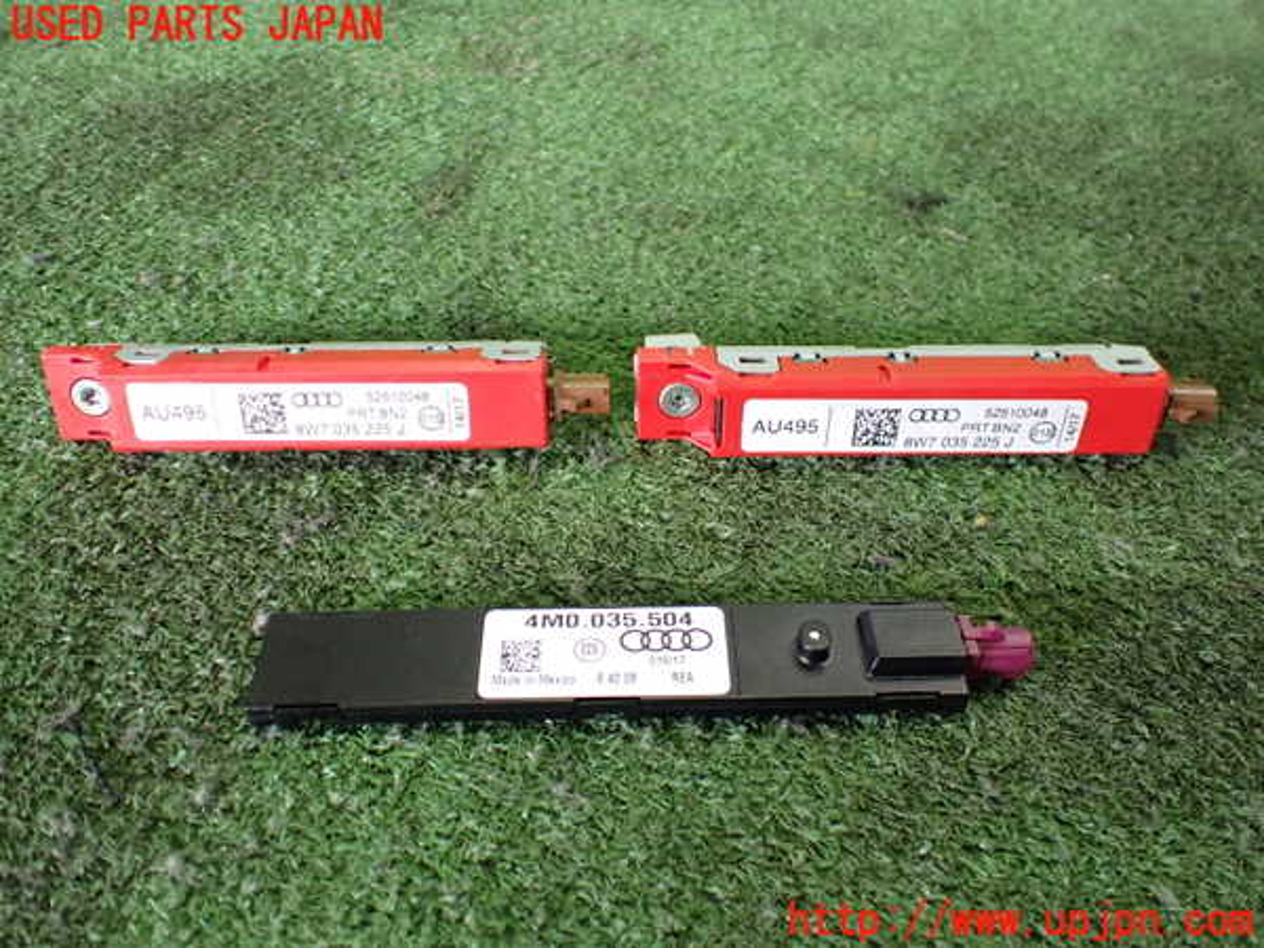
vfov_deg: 46.8
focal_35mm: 30
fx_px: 1095
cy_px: 474
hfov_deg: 60.0
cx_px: 632
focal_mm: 5.4
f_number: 2.3
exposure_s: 1/100
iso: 800
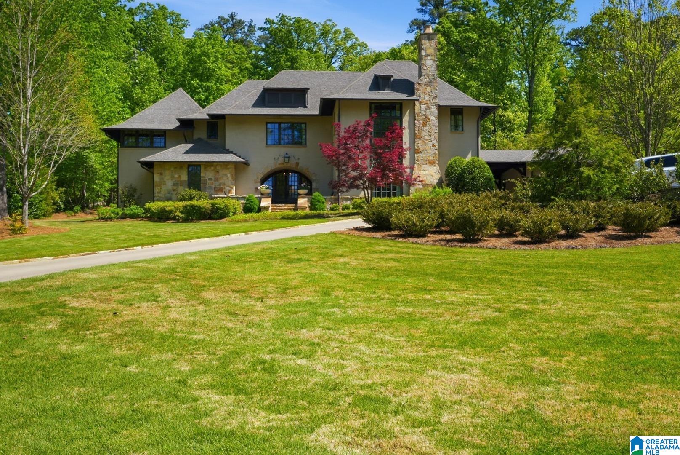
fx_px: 558
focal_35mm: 30
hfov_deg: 62.7
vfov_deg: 44.3
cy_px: 228
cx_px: 340
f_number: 9
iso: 100
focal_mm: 29.5
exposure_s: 1/125
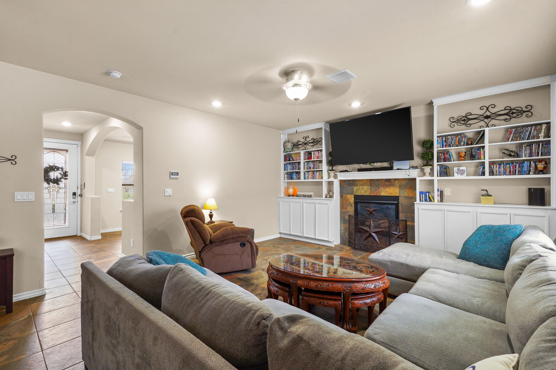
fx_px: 247
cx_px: 278
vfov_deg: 73.7
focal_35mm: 16
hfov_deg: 96.7
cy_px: 185
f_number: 9
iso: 400
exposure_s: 1/4
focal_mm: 16
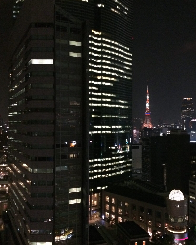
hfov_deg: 37.2
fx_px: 290
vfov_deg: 45.8
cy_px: 124
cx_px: 116
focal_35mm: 40
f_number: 2.2
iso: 800
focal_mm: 4.12
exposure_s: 1/15
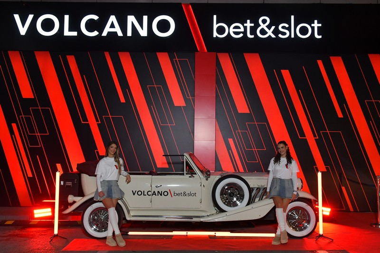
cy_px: 126
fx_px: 380
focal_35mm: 36
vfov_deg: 36.9
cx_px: 190
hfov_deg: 53.1
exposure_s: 1/125
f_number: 5
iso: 1250
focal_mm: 24
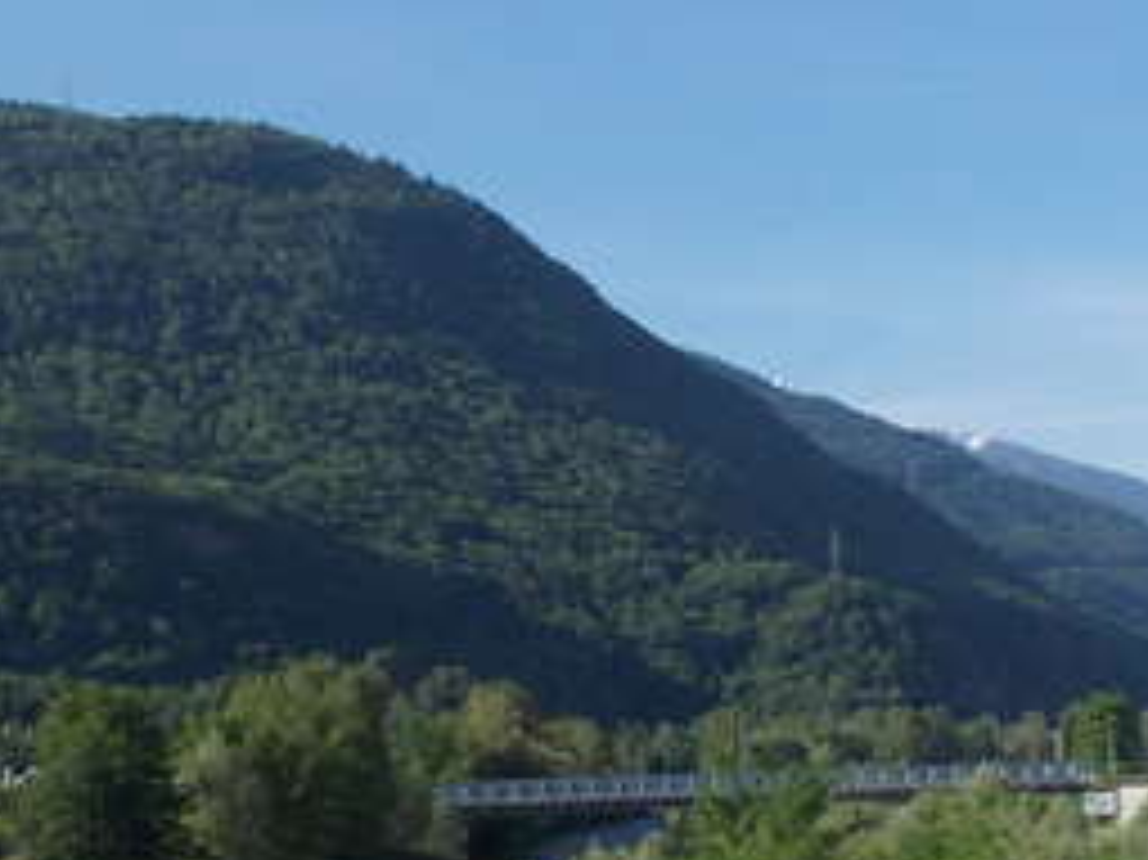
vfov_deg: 22.0
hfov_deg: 29.4
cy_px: 680
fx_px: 2188
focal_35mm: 66
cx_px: 522
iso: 80
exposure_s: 1/250
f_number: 5.4
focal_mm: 4
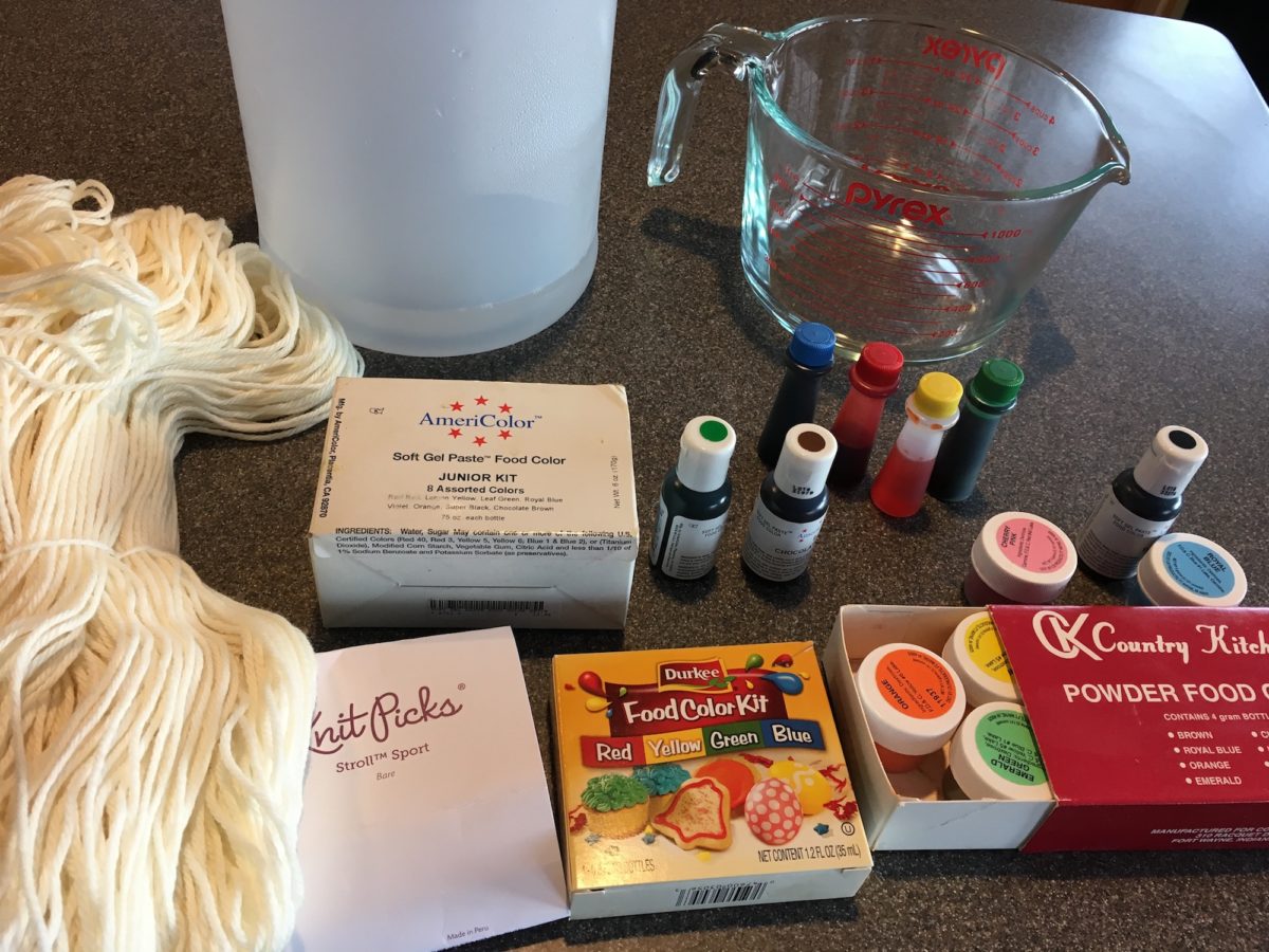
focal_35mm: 29
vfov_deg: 48.2
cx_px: 634
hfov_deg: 61.7
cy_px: 476
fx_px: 1063
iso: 50
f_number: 2.2
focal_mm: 4.15
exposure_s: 1/30
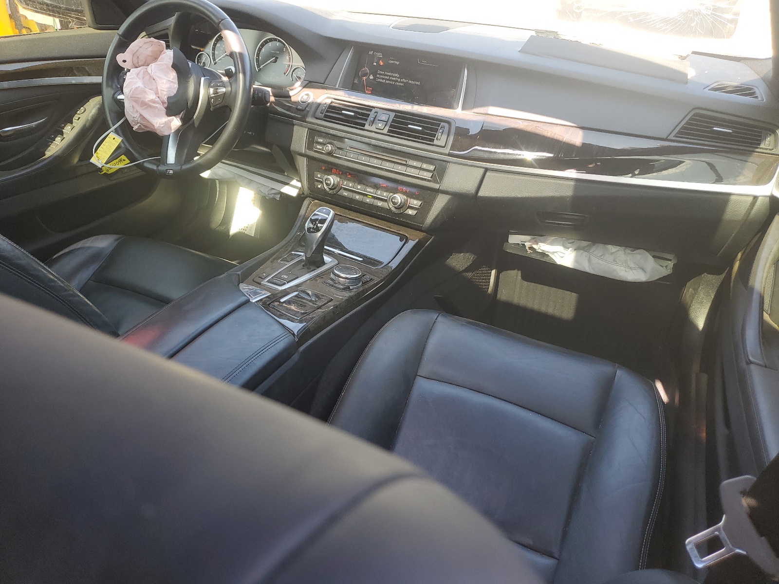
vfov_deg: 53.1
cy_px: 292
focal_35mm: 26
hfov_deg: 67.3
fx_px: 585
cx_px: 390
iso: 50
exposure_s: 1/145
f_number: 1.5
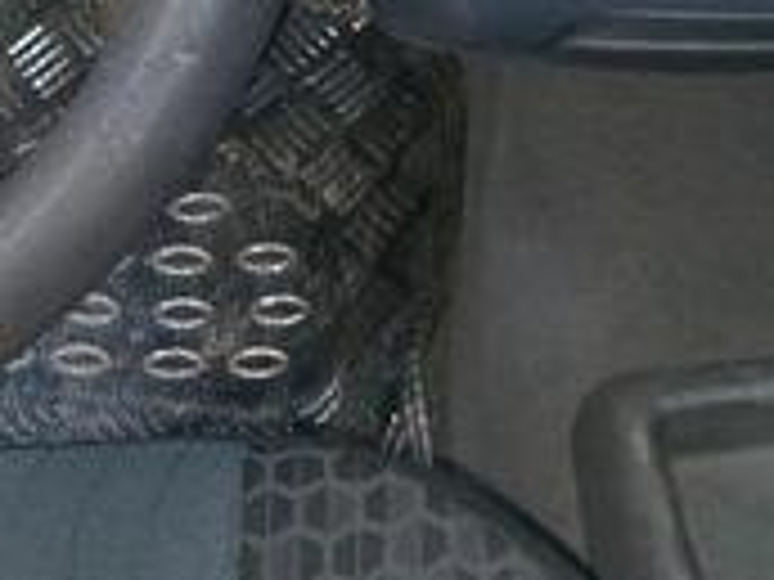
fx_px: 1833
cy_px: -468
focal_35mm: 82
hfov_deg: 23.2
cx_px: 72
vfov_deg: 15.4
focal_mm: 4.21
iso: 500
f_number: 1.8
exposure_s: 1/25
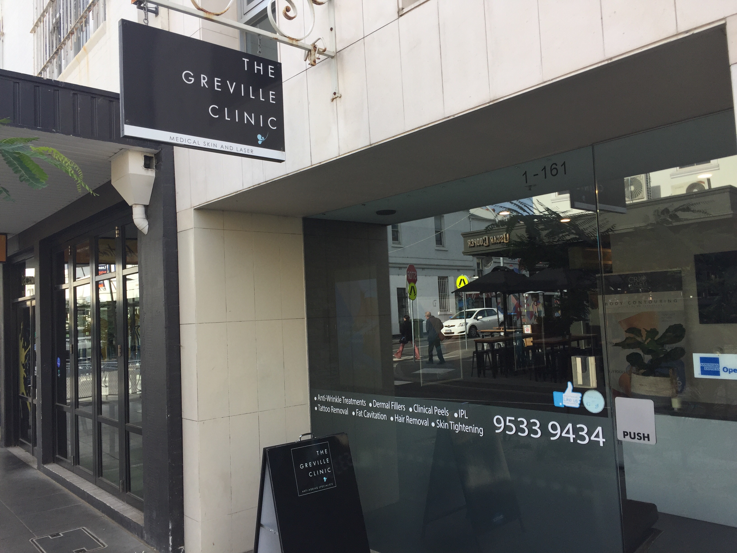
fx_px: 617
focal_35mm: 29
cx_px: 368
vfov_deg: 48.2
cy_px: 276
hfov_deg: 61.7
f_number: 2.2
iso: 32
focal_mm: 4.15
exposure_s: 1/380
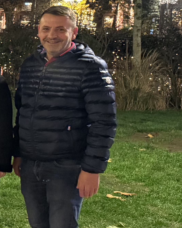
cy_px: 75
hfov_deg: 11.4
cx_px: -308
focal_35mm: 101
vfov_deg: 18.9
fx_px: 680
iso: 640
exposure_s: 1/33
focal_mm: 6.76
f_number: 1.78
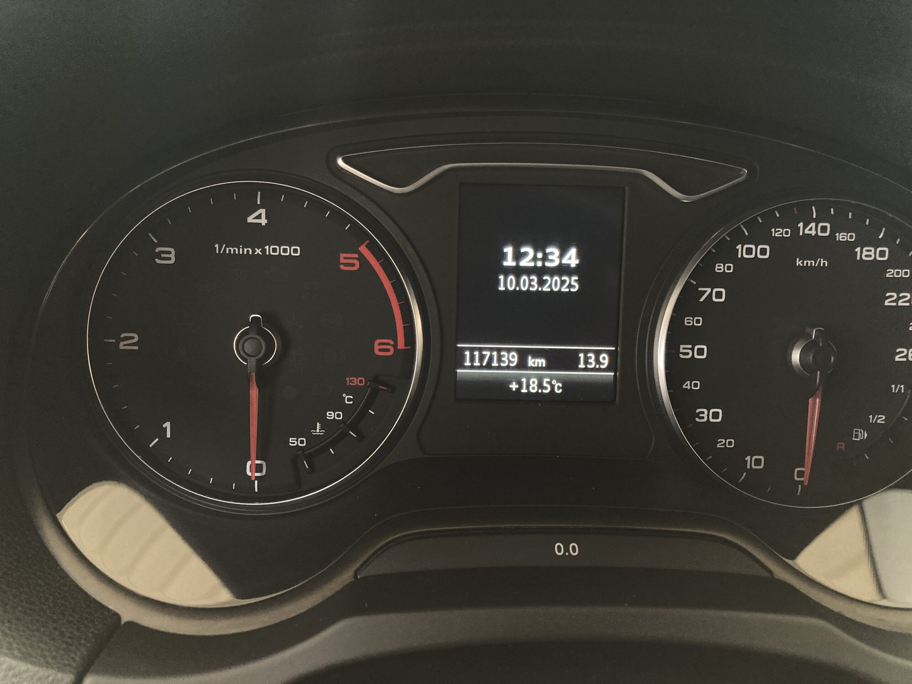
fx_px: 738
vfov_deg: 49.7
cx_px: 456
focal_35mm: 28
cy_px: 342
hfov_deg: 63.4
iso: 320
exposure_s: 1/25
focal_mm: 3.99
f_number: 1.8
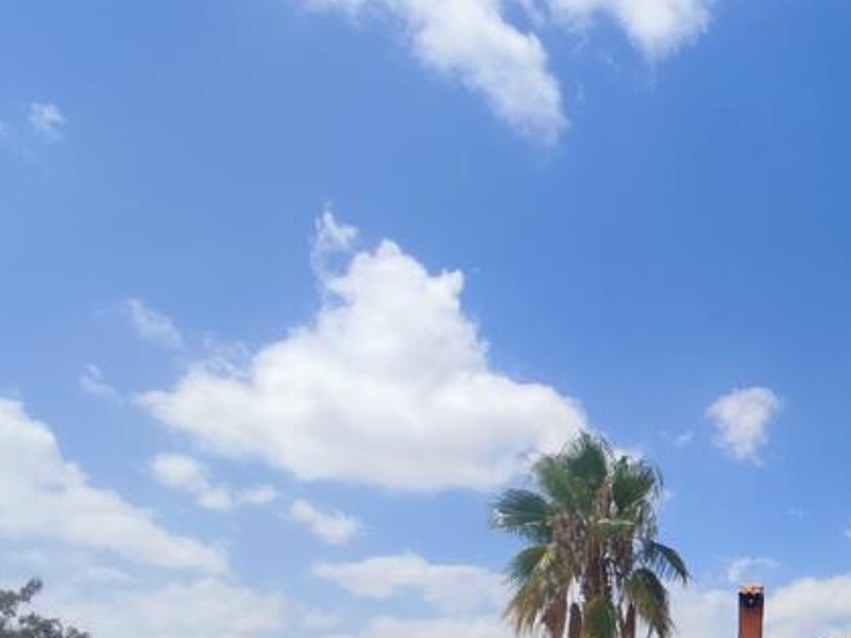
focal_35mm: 39
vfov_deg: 32.1
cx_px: 910
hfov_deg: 40.0
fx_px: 959
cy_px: 716
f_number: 2.2
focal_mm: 1.65
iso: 50
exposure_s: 1/1882
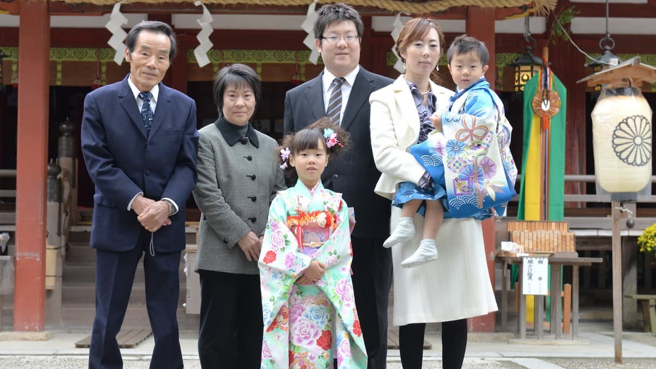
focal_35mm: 76
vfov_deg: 15.9
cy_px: 194
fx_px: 1322
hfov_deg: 27.9
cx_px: 306
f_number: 5.6
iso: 2000
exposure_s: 1/400
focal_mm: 62
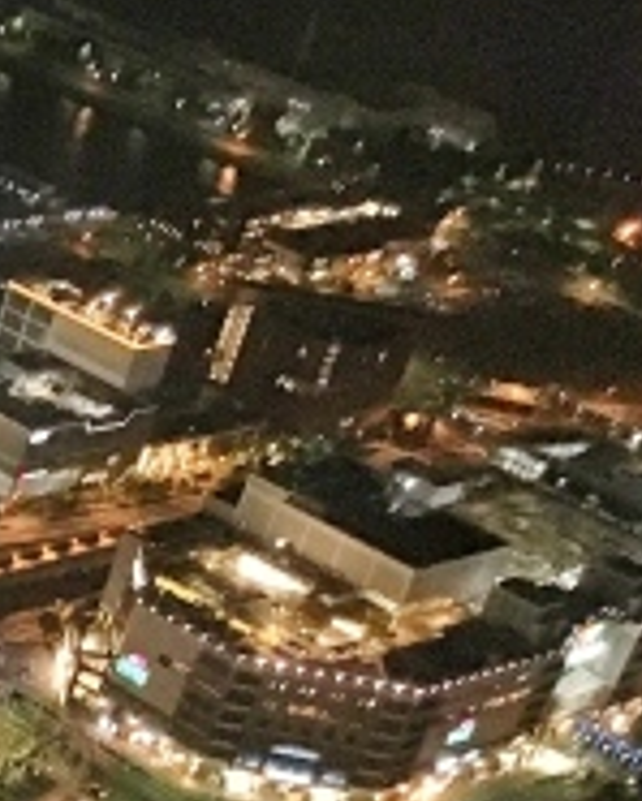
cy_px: 887
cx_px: -754
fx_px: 2563
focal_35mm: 108
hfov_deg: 12.2
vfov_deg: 17.2
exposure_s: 1/15
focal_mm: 4.15
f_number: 2.2
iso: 640
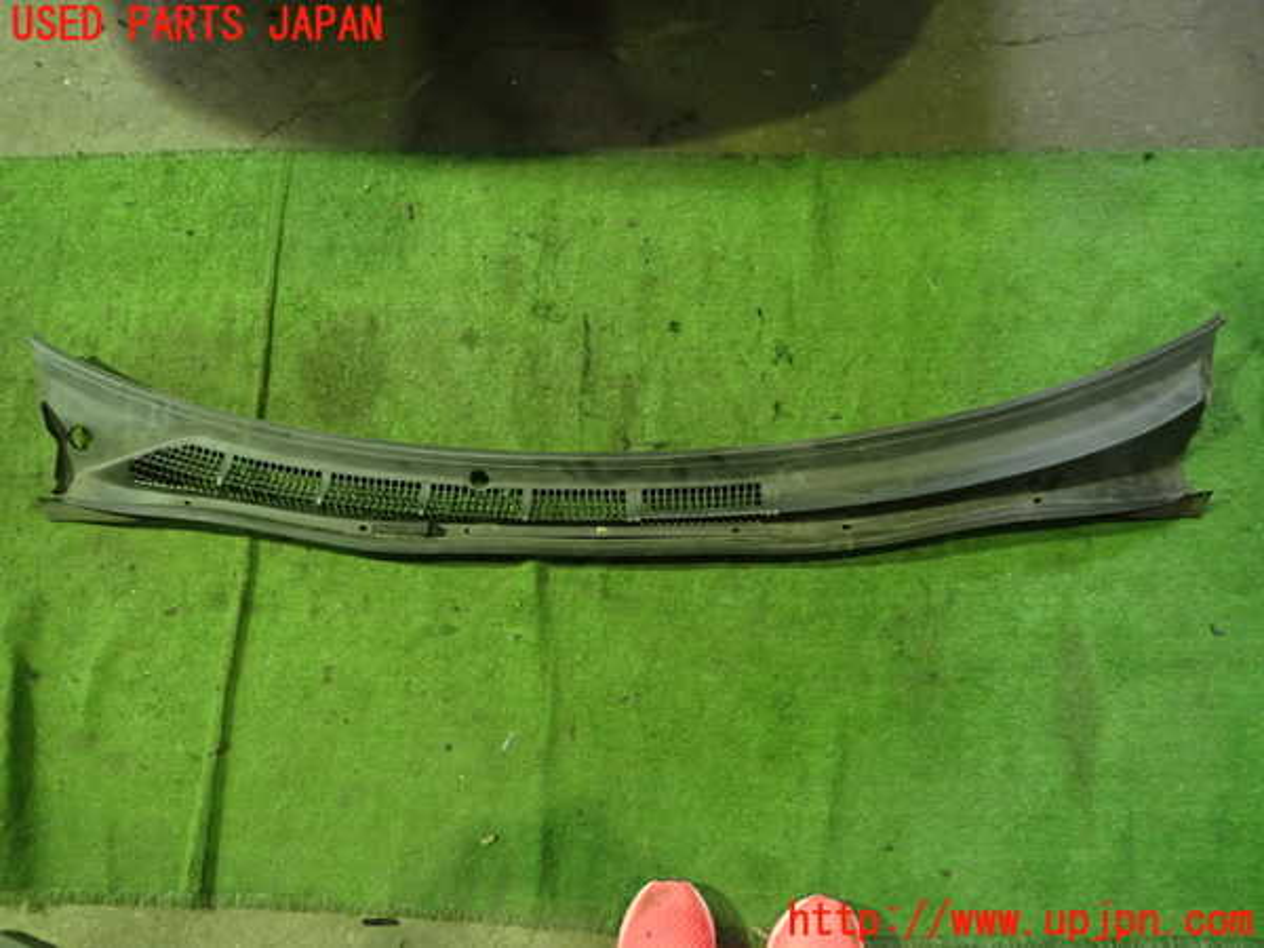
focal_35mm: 25
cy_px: 474
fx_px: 913
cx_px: 632
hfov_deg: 69.4
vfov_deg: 54.9
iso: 640
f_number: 2
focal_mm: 4.5
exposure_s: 1/30
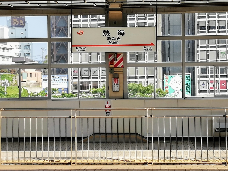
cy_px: 86
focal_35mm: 104
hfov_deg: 18.9
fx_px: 685
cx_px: 114
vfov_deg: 14.2
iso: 50
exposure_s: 1/488
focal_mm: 3.81
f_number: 2.2
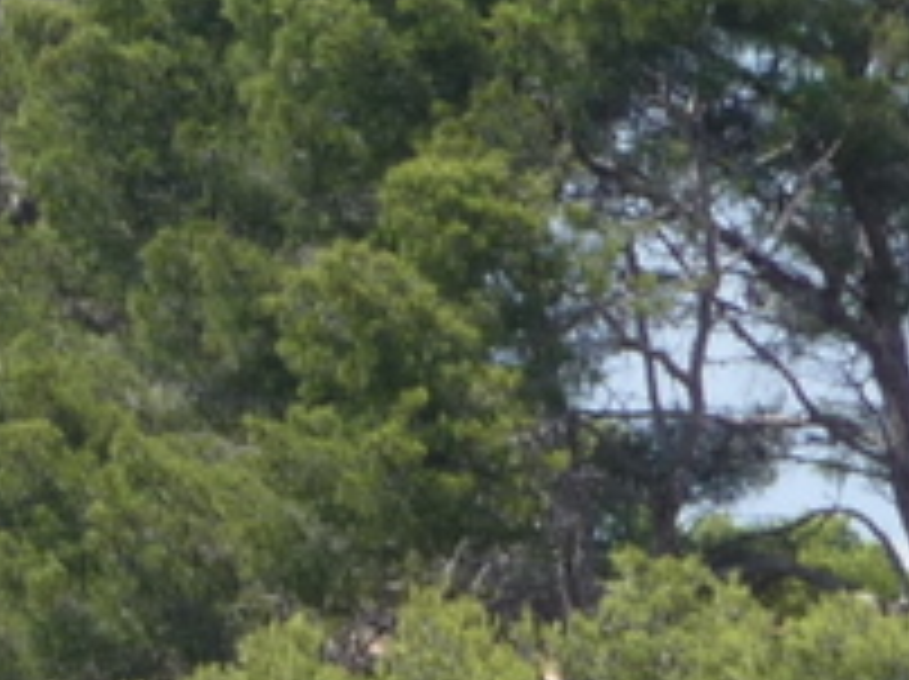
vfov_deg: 1.9
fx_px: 21009
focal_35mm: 801
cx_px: -864
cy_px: 599
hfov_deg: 2.5
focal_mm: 27.1
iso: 100
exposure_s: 1/400
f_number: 4.8
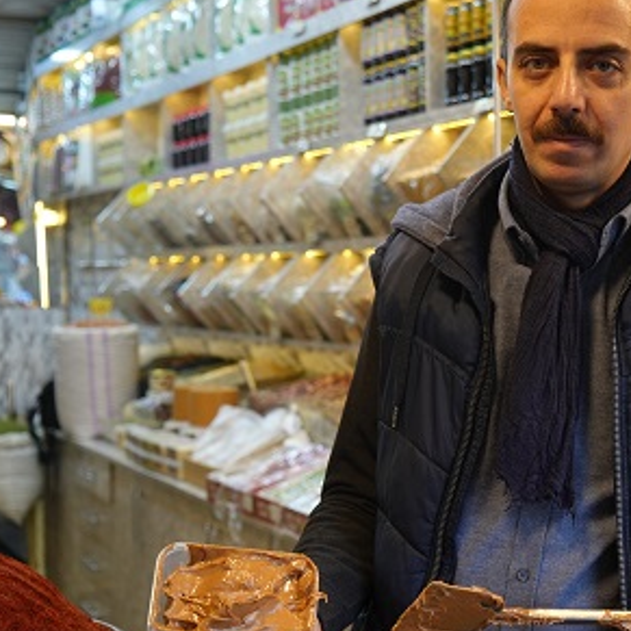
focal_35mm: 63
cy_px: 327
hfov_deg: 26.6
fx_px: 1299
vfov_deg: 27.3
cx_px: 540
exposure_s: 1/160
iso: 640
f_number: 4
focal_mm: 36
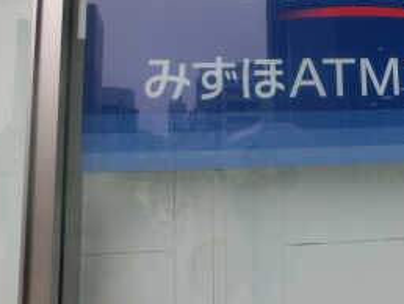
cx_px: 313
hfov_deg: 44.8
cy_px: 98
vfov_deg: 35.6
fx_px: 467
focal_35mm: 40
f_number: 3
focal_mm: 4.24
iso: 100
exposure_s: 1/125
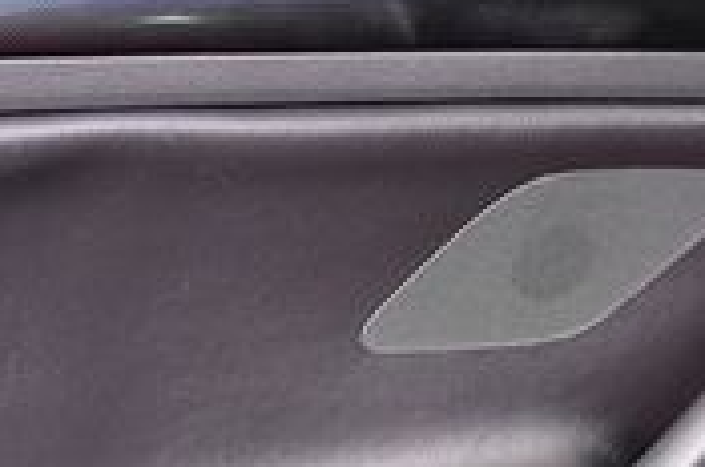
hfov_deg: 23.1
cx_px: 254
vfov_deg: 15.3
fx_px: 1720
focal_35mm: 88
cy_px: 427
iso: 110
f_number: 3.5
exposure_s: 1/25
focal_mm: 16
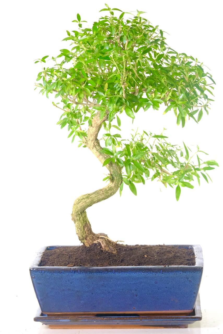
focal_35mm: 106
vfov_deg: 19.3
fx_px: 984
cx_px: 112
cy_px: 167
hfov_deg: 12.9
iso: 1600
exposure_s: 1/30
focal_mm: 70.5
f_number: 8
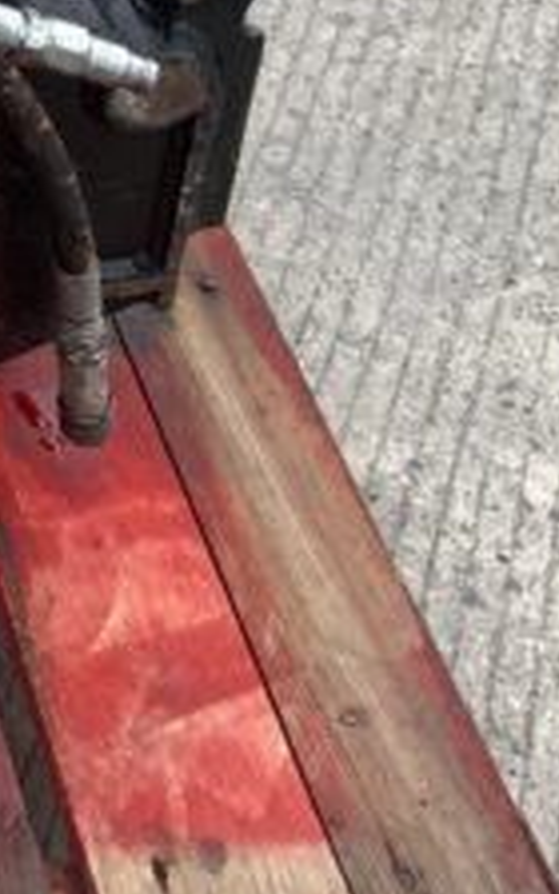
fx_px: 2145
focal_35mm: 88
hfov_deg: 12.7
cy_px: -52
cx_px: -603
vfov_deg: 22.4
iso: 16
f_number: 1.8
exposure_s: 1/432
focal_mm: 3
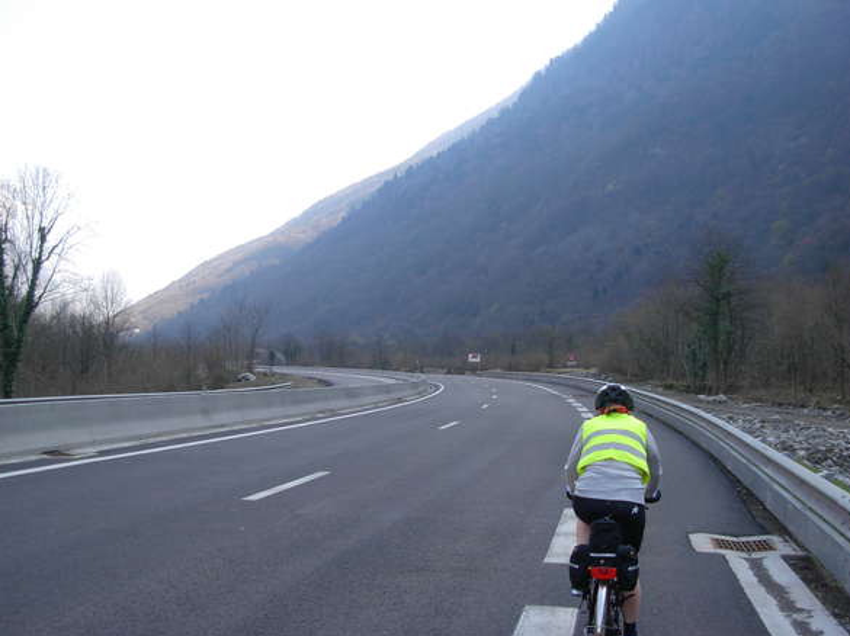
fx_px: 957
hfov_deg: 47.9
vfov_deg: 36.8
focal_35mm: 39
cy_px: 315
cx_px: 424
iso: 79
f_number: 2.9
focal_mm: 6.3
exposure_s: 1/256
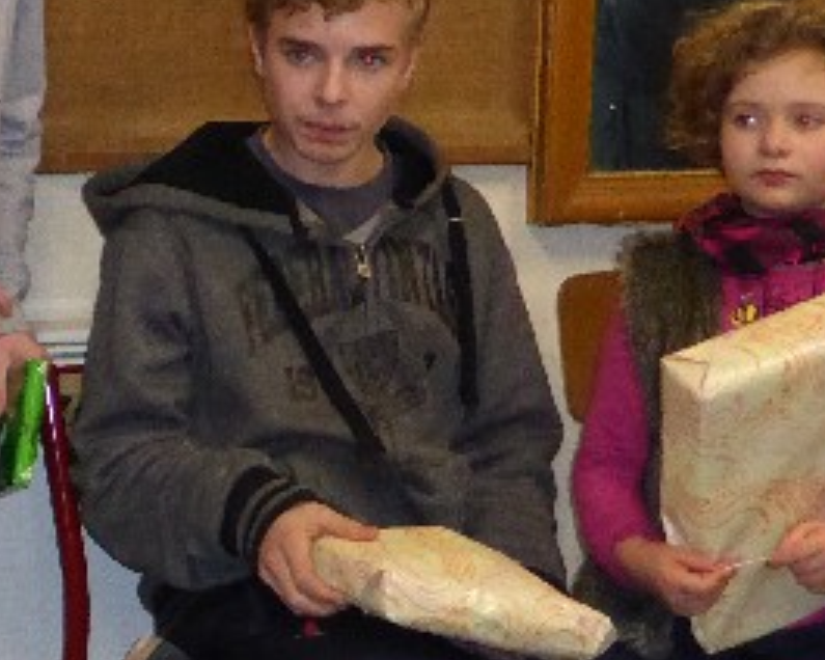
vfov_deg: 12.1
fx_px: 3125
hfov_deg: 14.5
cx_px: -184
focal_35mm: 128
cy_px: 308
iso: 800
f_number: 3.9
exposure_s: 1/60
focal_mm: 6.9
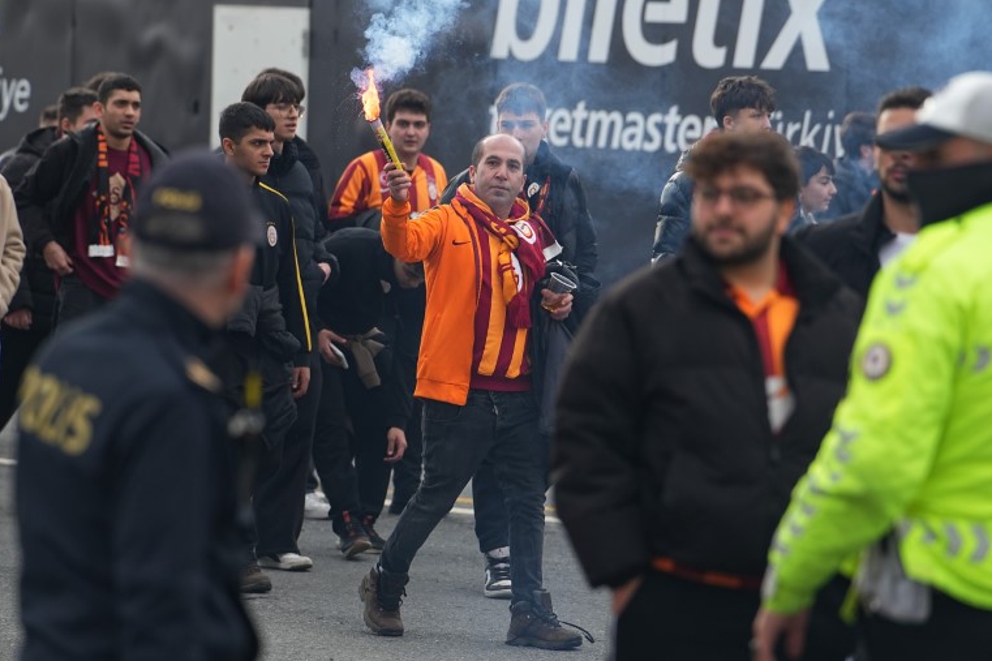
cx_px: 435
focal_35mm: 205
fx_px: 5647
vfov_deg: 6.7
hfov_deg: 10.0
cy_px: 252
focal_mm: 150
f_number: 3.5
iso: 320
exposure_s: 1/1000
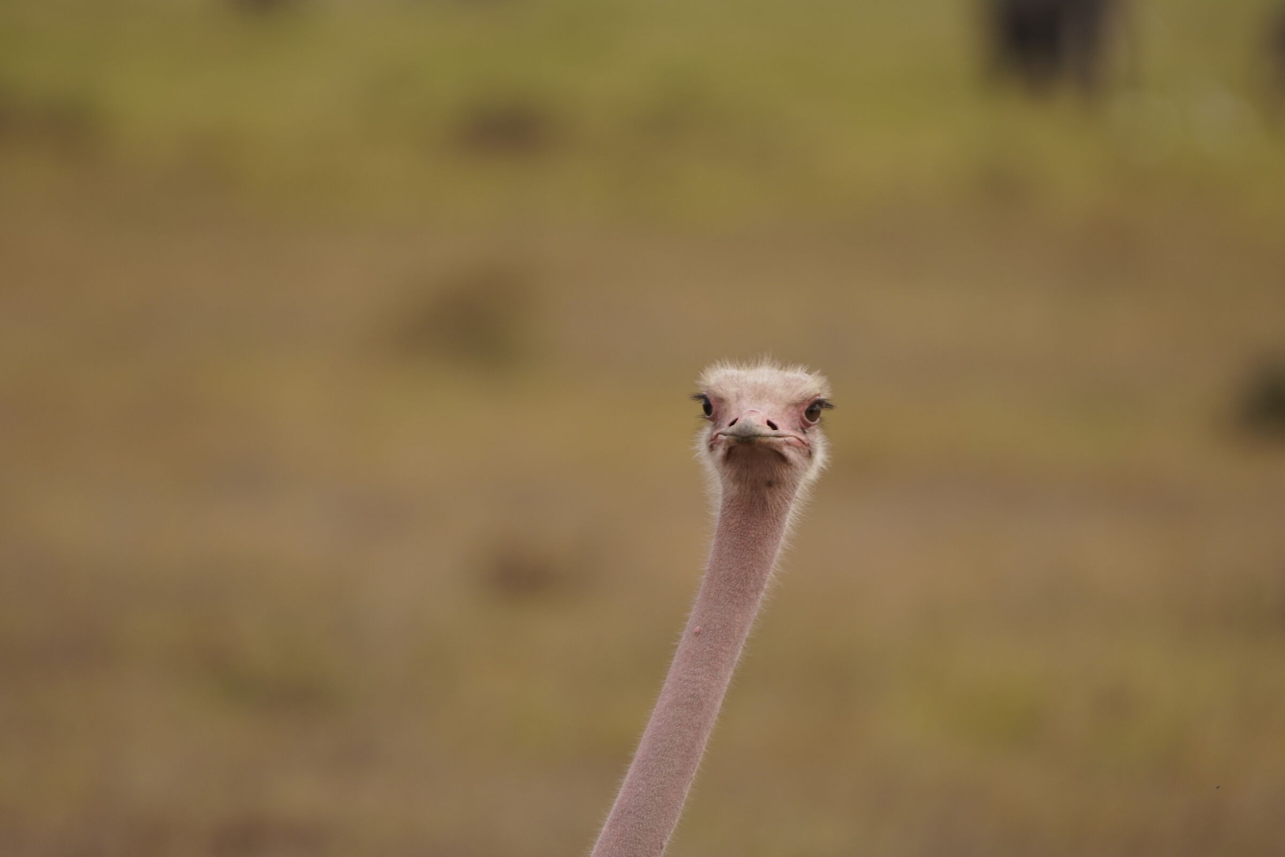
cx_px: 642
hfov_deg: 2.3
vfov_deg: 1.5
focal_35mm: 900
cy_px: 428
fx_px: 32122
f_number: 6.3
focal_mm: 600
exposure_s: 1/500
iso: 250
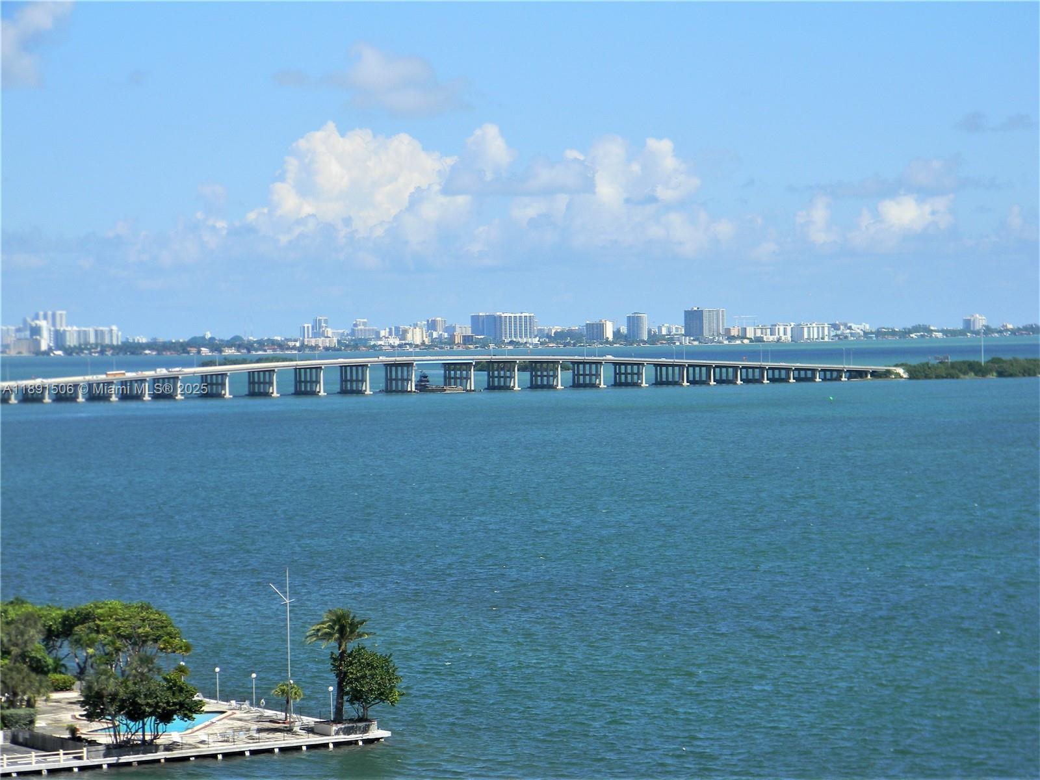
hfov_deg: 18.7
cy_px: 390
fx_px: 3155
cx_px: 520
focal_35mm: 105
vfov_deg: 14.1
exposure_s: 1/554
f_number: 4.7
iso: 80
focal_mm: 19
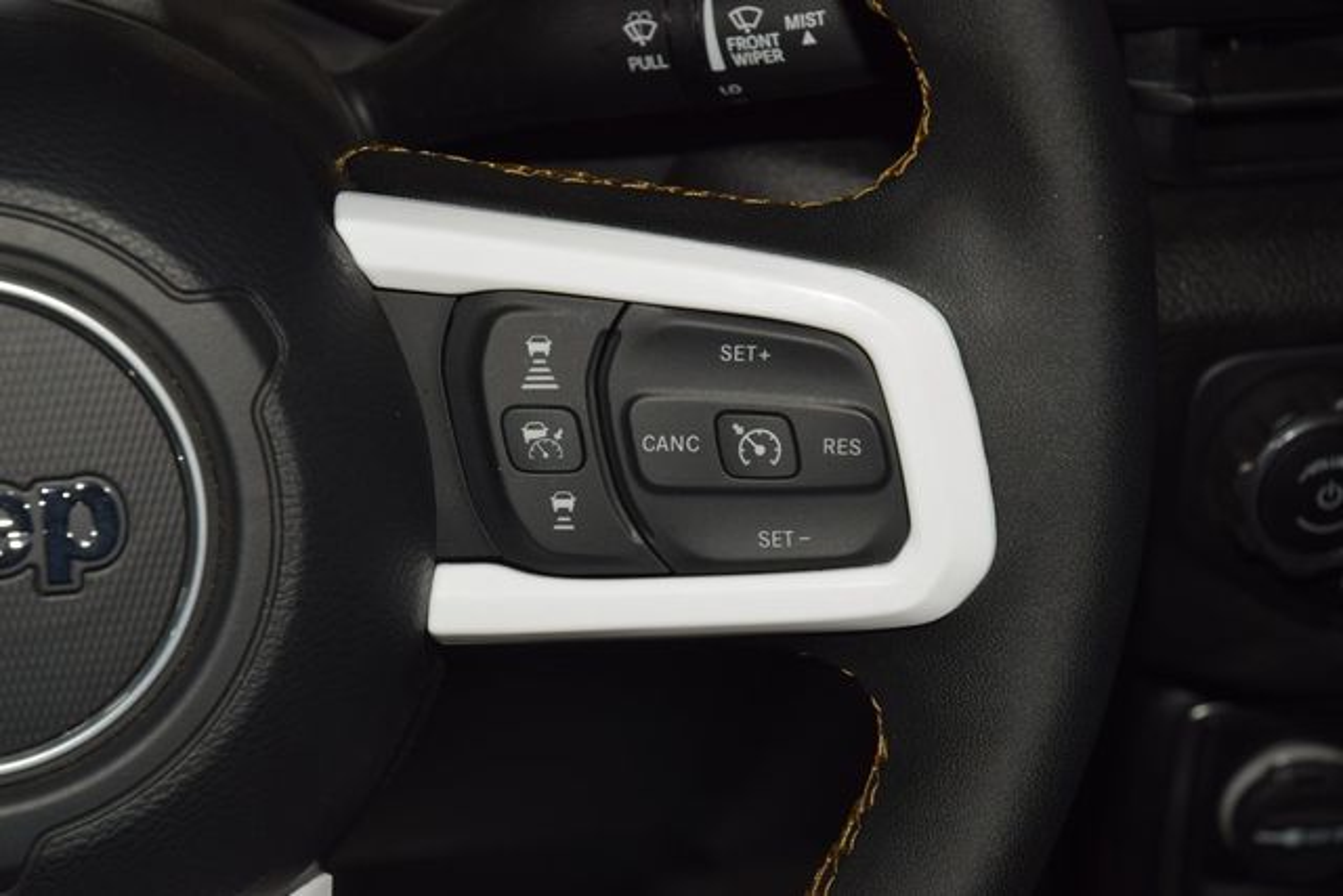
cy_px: 448
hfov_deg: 19.5
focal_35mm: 105
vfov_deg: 13.0
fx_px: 3918
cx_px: 672
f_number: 8
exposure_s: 1/125
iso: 100
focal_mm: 70
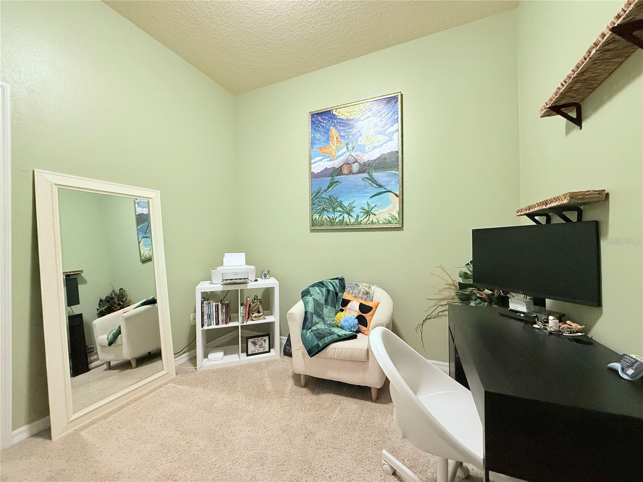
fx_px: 260
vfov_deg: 85.7
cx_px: 322
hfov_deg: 102.1
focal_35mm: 14
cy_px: 241
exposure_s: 1/60
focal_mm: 2.22
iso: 500
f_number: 2.2
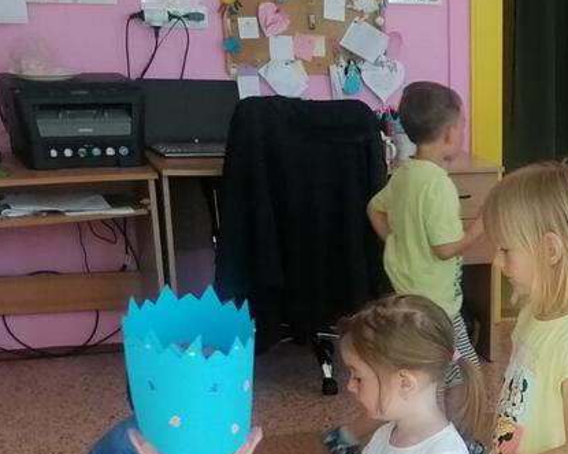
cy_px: 505
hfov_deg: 21.1
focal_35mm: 85
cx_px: 668
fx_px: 1429
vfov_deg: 17.4
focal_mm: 4.75
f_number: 1.8
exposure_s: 1/100
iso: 160
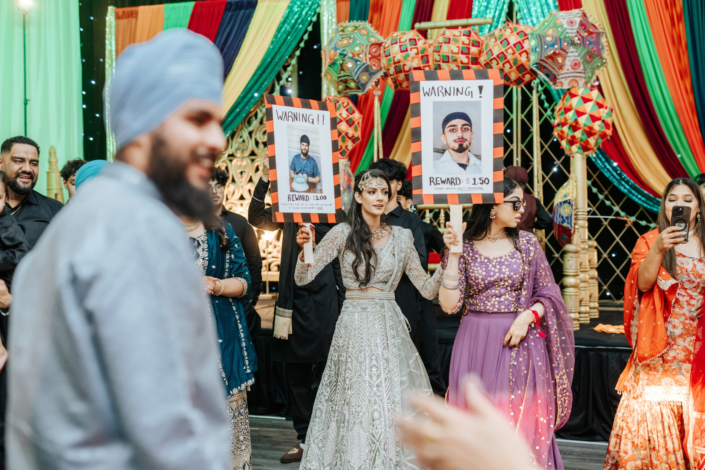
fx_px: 979
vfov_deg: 27.0
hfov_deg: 39.6
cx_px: 352
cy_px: 235
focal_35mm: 50
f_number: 2
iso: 1600
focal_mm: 50
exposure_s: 1/200
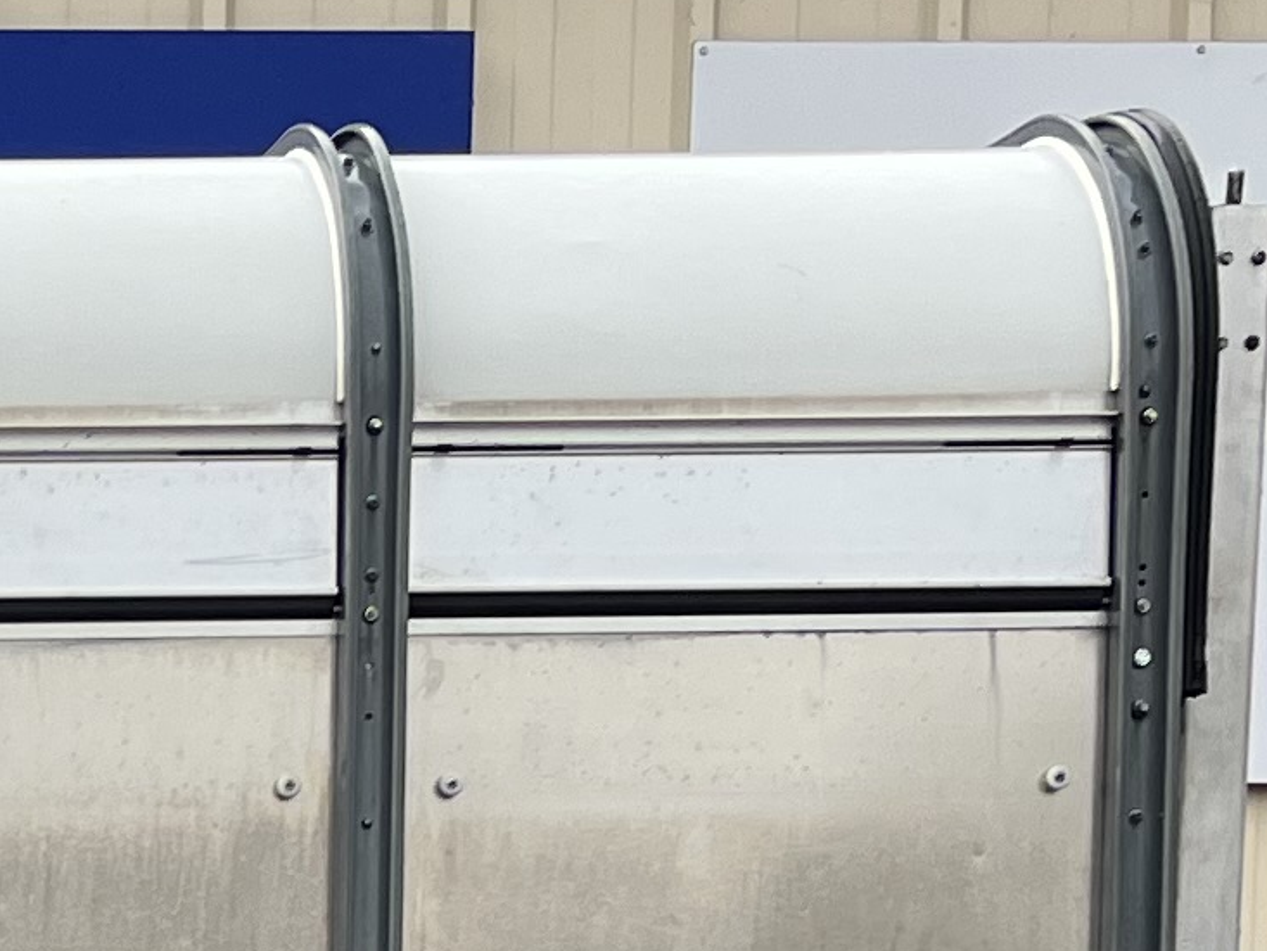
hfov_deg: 12.8
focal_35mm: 143
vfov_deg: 9.8
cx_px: -861
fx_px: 5235
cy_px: 1788
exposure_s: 1/245
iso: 40
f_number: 1.6
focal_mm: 5.1
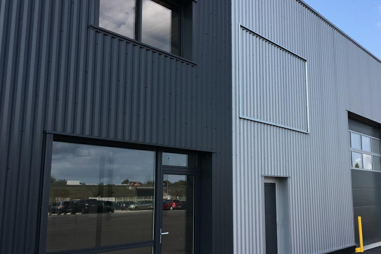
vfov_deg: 36.0
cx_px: 227
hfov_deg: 51.6
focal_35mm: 37
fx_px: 392
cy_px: 128
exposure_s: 1/680
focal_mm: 4.15
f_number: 2.2
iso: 25
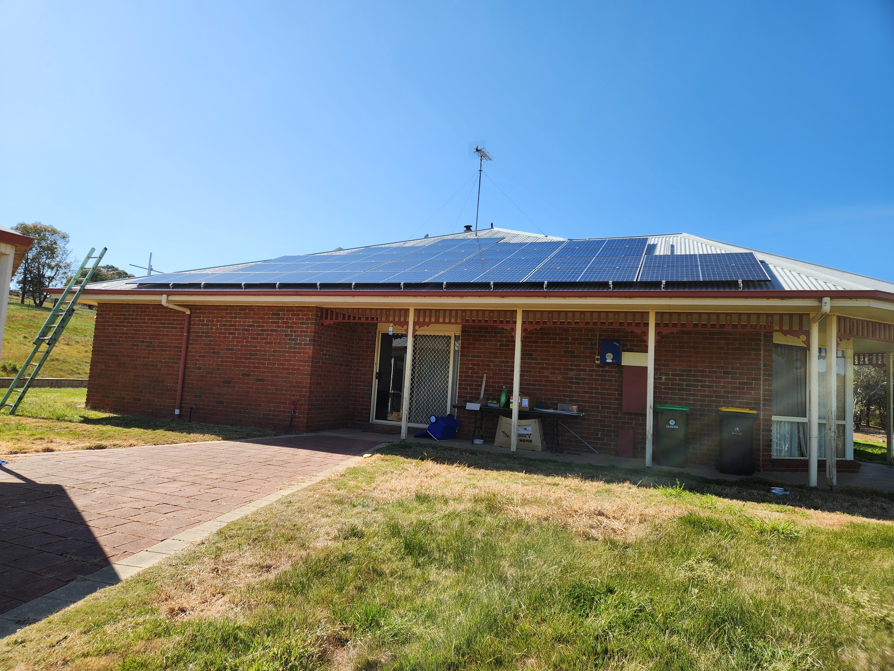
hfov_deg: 73.9
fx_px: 594
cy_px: 336
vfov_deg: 58.9
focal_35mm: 23
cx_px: 447
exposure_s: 1/1262
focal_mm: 5.4
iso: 20
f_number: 1.8
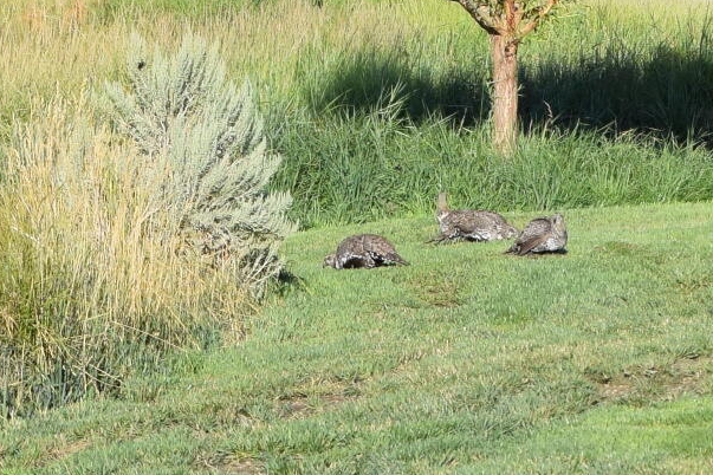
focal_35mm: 448
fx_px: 8872
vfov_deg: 3.1
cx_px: 491
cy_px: 213
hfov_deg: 4.6
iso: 200
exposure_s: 1/400
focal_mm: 60
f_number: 10
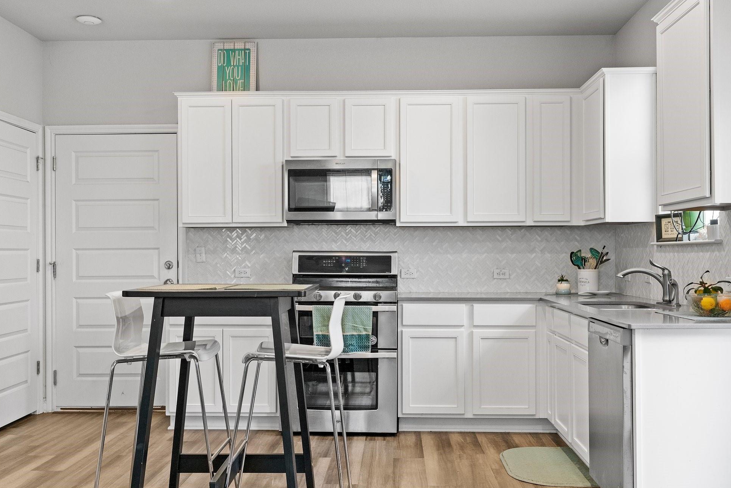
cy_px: 246
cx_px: 375
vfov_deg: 36.0
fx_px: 751
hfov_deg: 51.9
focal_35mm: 37
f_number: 8
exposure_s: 1/25
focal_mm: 35
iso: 2000
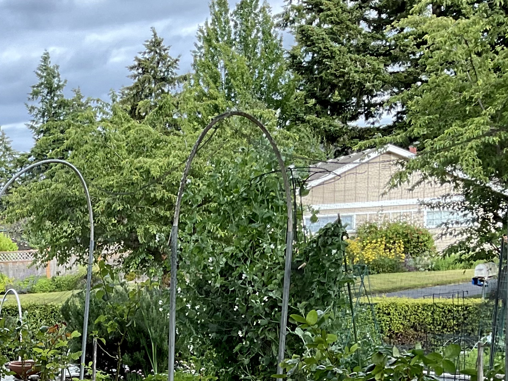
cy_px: 494
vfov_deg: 17.9
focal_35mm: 77
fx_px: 1130
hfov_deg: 24.0
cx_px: -19
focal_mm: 3
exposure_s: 1/205
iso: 16
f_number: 1.8
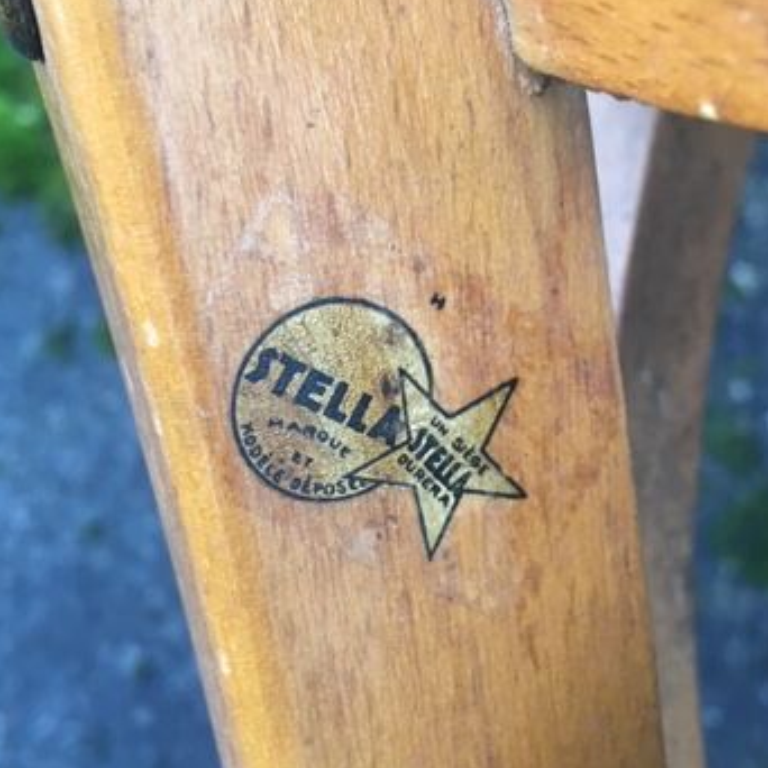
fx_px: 1205
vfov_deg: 35.3
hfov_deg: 35.3
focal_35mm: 48
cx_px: 422
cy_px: 346
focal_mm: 4.15
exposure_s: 1/33
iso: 50
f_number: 2.2
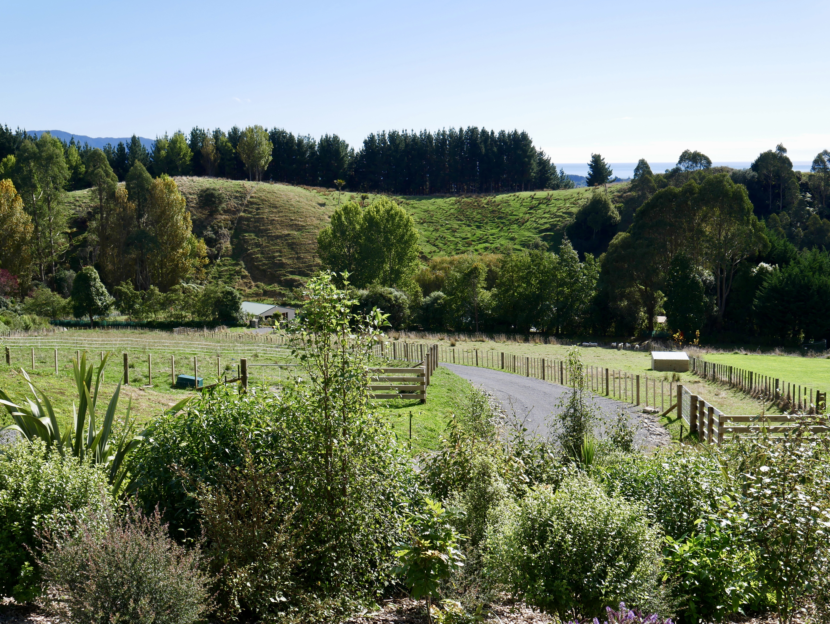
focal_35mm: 42
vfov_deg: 34.4
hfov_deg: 44.8
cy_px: 312
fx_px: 1007
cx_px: 415
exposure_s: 1/320
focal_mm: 21
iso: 200
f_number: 9
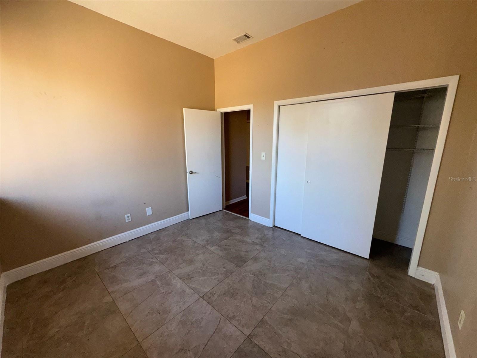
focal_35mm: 14
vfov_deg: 85.7
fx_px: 193
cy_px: 179
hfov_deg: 102.1
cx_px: 238
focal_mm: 2.22
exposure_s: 1/120
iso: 125
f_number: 2.2
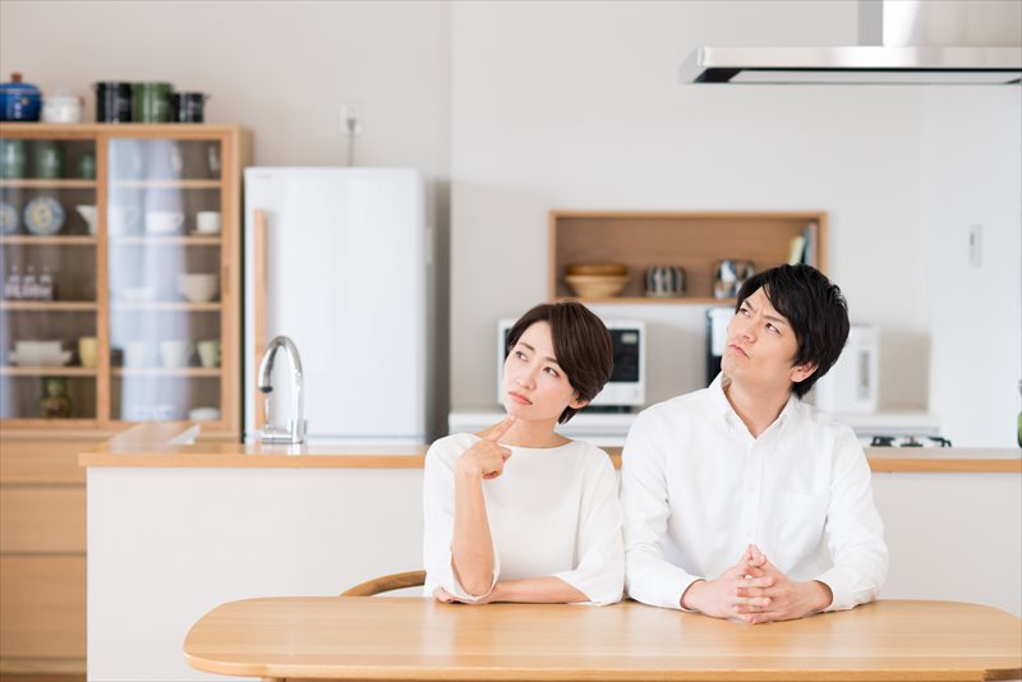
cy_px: 341
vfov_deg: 16.1
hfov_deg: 23.9
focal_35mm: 85
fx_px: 2414
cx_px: 511
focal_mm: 85
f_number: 3.2
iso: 640
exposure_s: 1/160
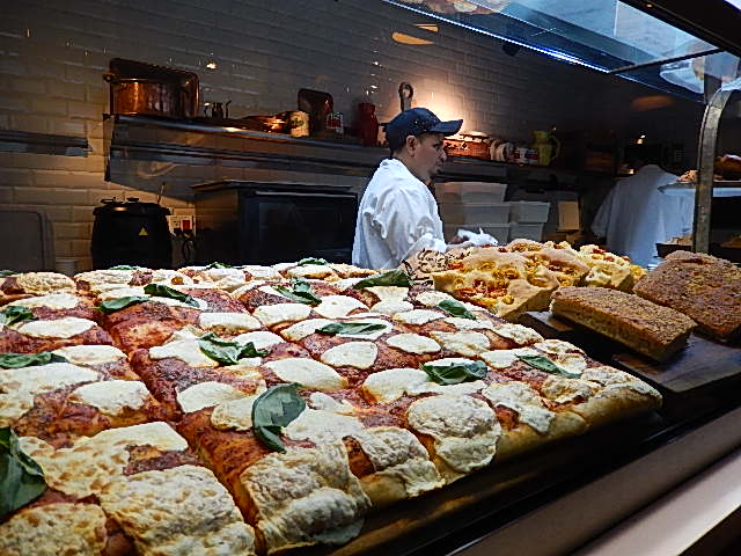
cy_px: 278
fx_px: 535
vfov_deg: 54.9
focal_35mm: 25
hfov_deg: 69.4
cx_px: 370
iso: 250
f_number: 3.4
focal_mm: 4.5
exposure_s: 1/30
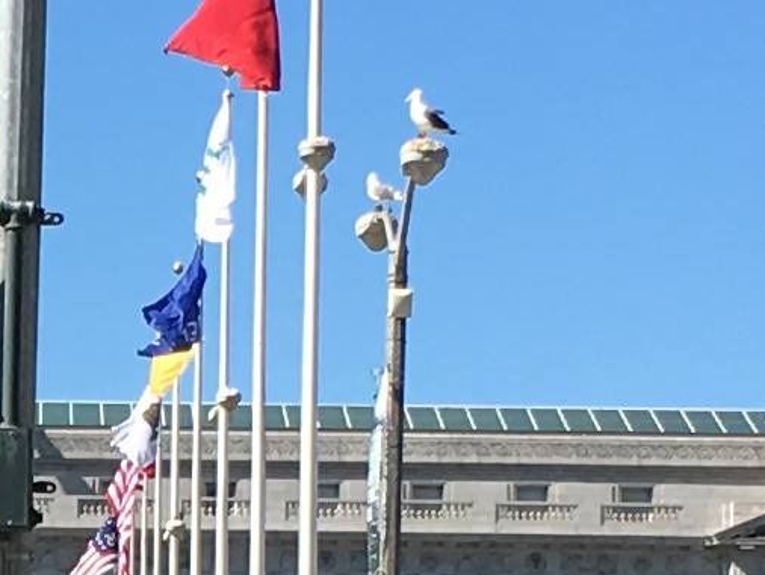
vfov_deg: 6.4
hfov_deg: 8.4
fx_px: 5107
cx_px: -351
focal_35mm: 231
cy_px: 666
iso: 25
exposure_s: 1/1350
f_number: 2.2
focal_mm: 4.15
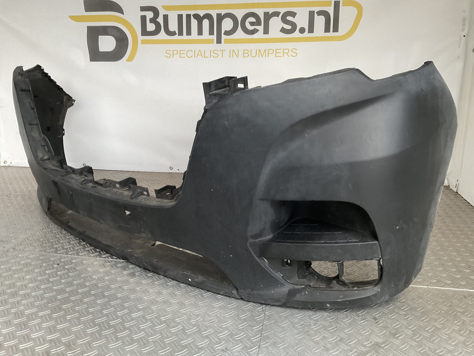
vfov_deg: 48.2
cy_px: 178
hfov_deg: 61.7
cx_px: 237
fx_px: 397
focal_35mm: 29
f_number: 1.8
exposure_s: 1/50
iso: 125
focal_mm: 3
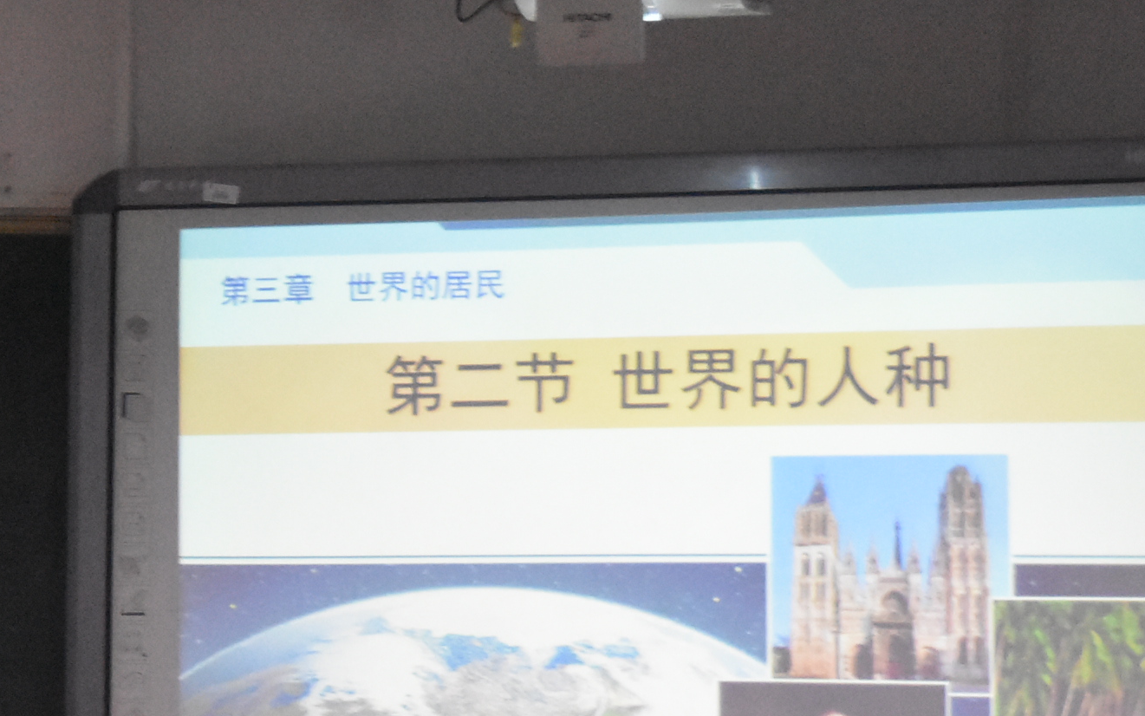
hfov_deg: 10.7
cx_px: -88
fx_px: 6055
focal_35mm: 194
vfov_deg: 6.8
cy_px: 635
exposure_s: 1/250
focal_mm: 56
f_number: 4.8
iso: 7200
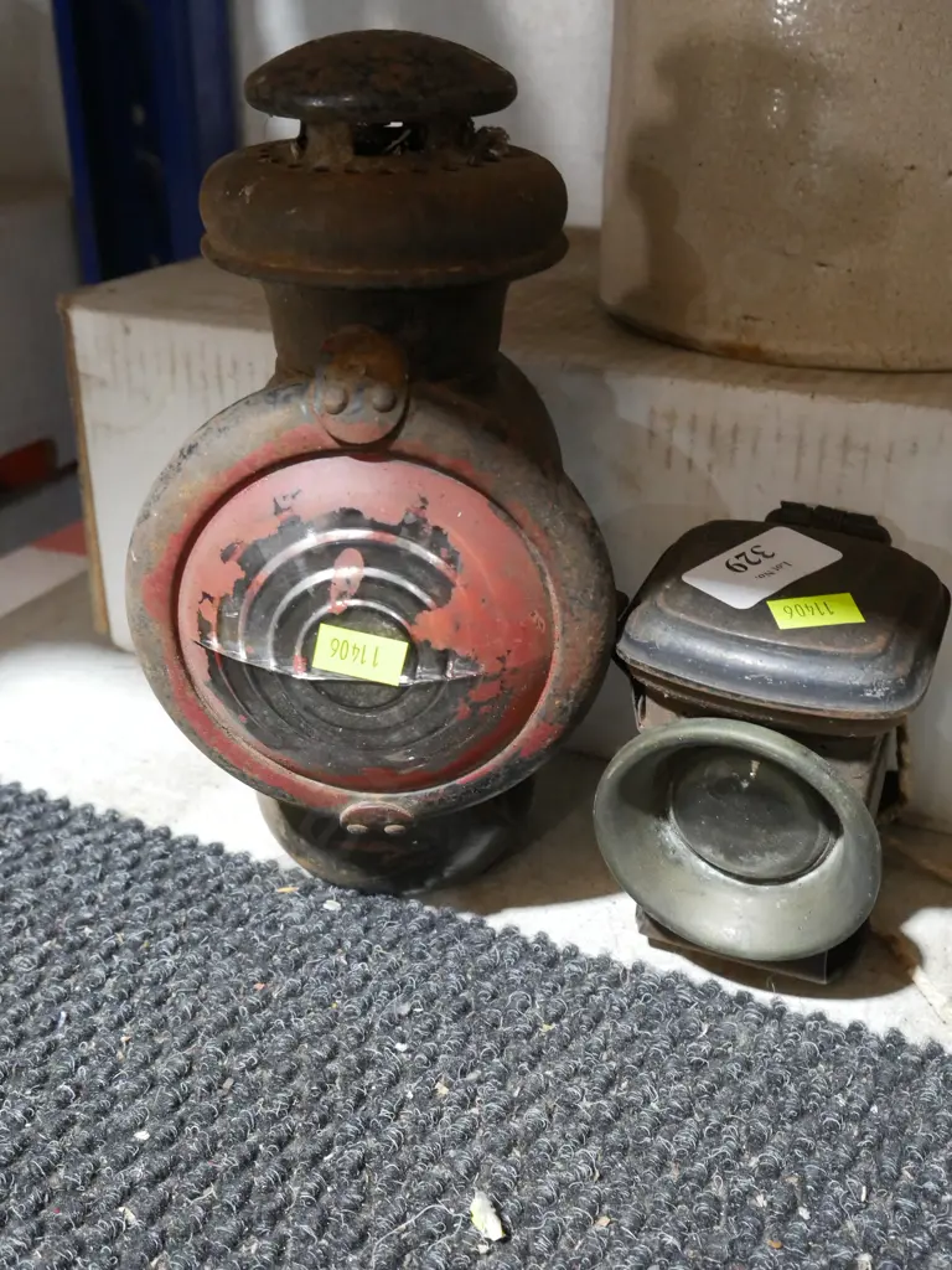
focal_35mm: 38
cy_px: 635
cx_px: 476
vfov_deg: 49.0
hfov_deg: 37.7
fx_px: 1393
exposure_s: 1/60
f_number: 5.6
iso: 2500
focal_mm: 19
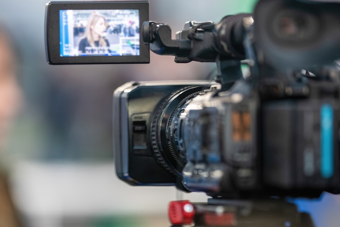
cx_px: 122
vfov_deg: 6.9
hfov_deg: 10.3
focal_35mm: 200
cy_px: 108
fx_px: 1889
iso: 1600
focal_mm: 135
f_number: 2
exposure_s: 1/200
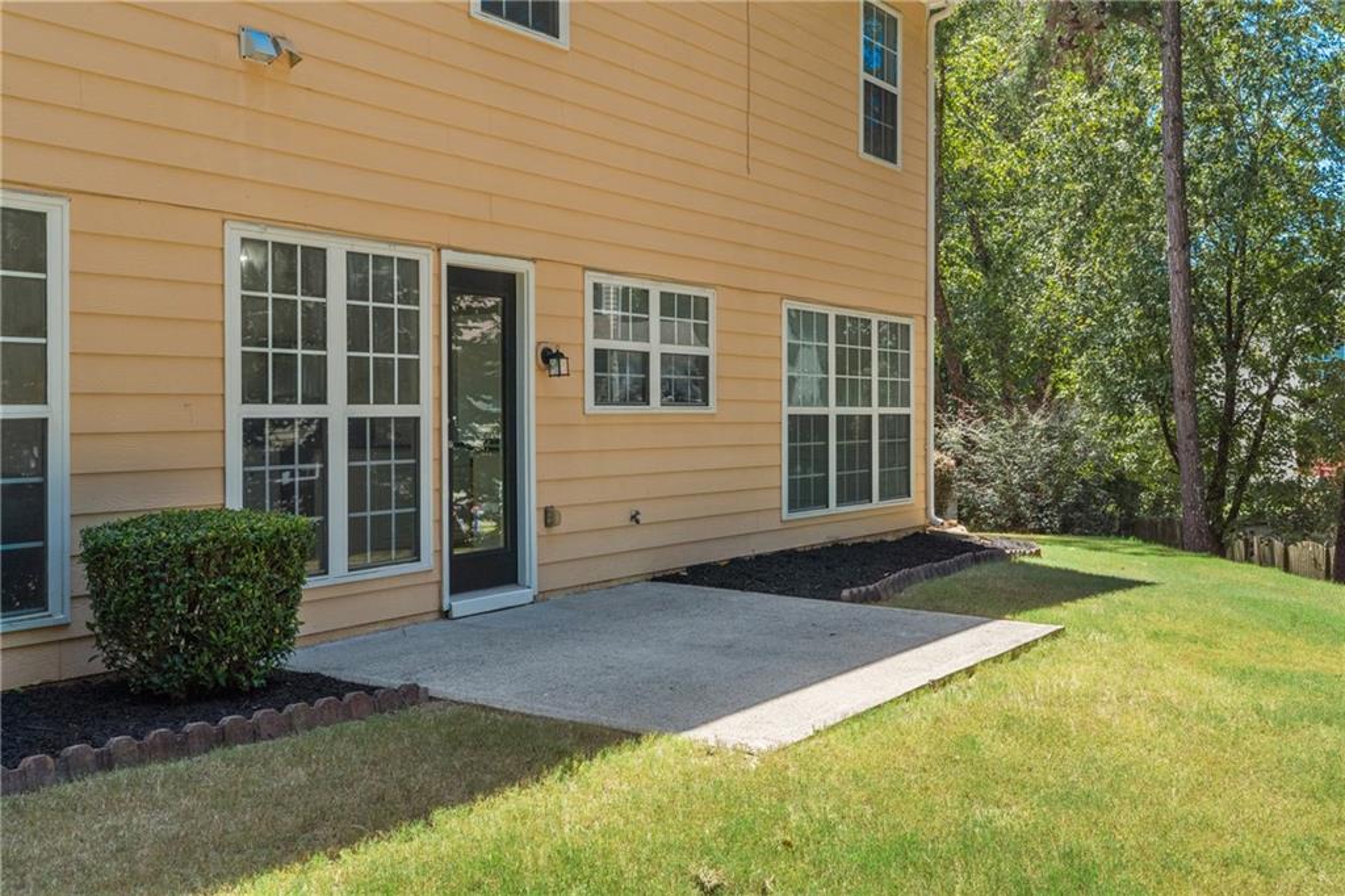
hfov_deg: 54.4
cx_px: 672
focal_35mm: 35
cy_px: 448
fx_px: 1307
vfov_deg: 37.8
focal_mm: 35
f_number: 13
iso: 1250
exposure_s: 1/400
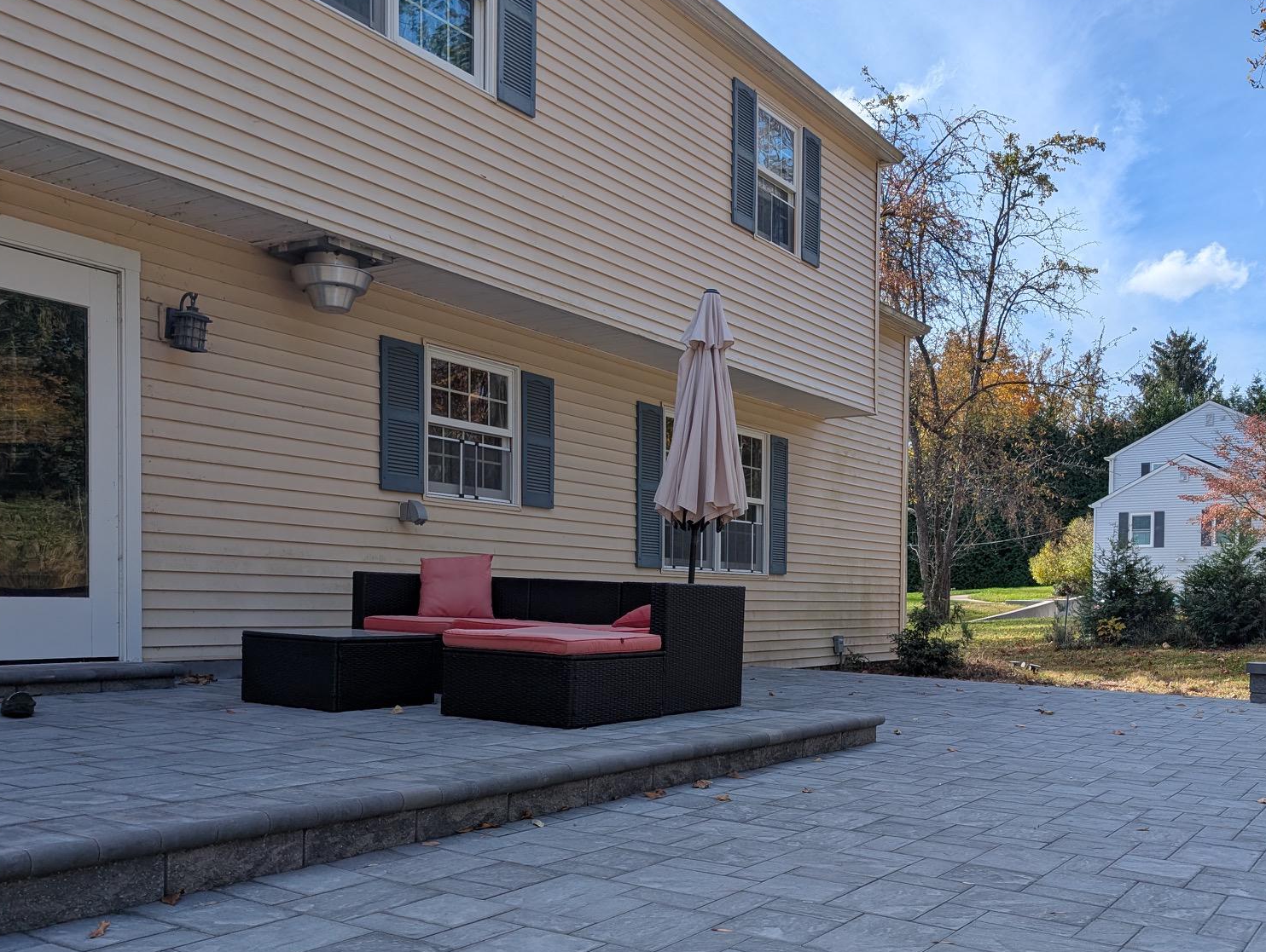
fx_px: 1208
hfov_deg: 55.2
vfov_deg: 42.4
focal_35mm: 33
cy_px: 643
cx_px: 681
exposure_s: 1/1143
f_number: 1.68
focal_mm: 6.9
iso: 19
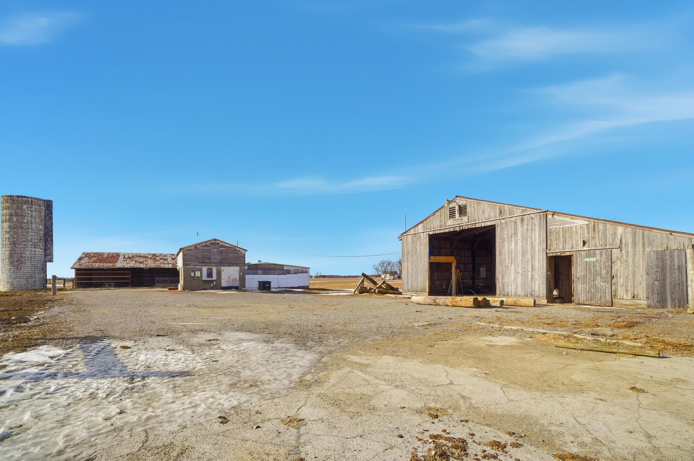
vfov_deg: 77.2
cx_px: 347
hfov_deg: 100.4
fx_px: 289
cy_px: 230
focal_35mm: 15
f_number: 11
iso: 125
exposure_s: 1/4000
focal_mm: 10
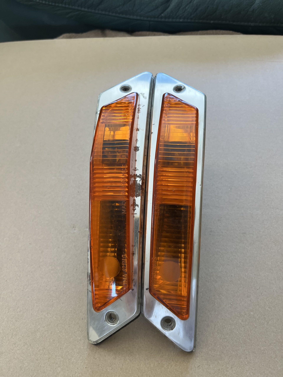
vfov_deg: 67.3
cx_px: 142
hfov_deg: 53.1
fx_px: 283
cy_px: 188
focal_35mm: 26
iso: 125
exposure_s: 1/107
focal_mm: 5.1
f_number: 1.6
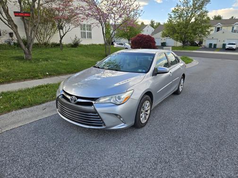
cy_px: 89
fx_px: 158
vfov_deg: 58.9
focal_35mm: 23
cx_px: 119
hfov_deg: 73.9
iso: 25
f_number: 1.8
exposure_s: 1/588
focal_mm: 5.4
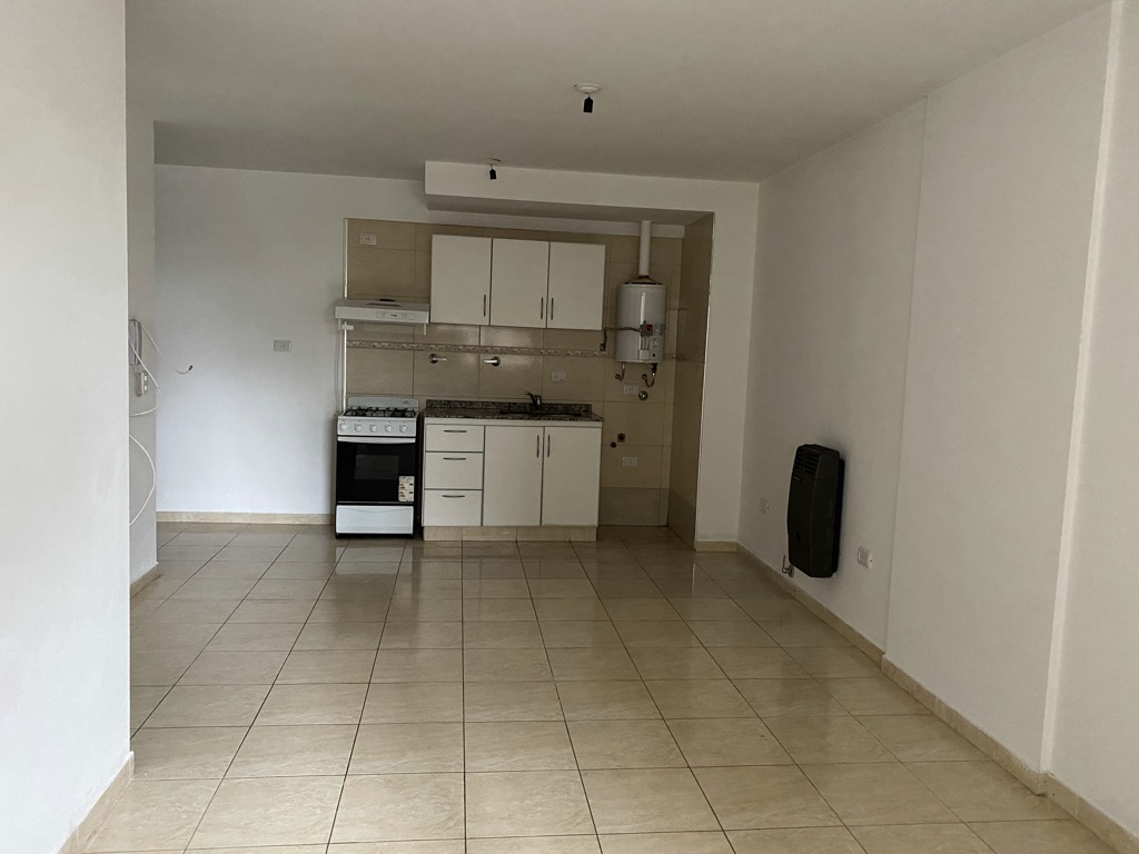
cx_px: 570
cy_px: 427
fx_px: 856
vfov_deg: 53.1
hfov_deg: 67.3
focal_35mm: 26
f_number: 1.8
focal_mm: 4.25
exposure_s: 1/30
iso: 640
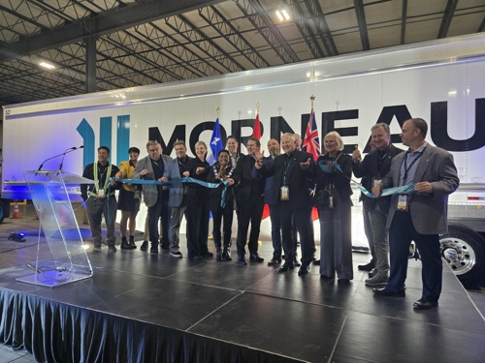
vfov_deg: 58.9
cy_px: 182
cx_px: 242
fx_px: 322
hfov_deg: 73.9
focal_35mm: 23
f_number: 1.8
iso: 320
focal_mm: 5.4
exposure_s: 1/120
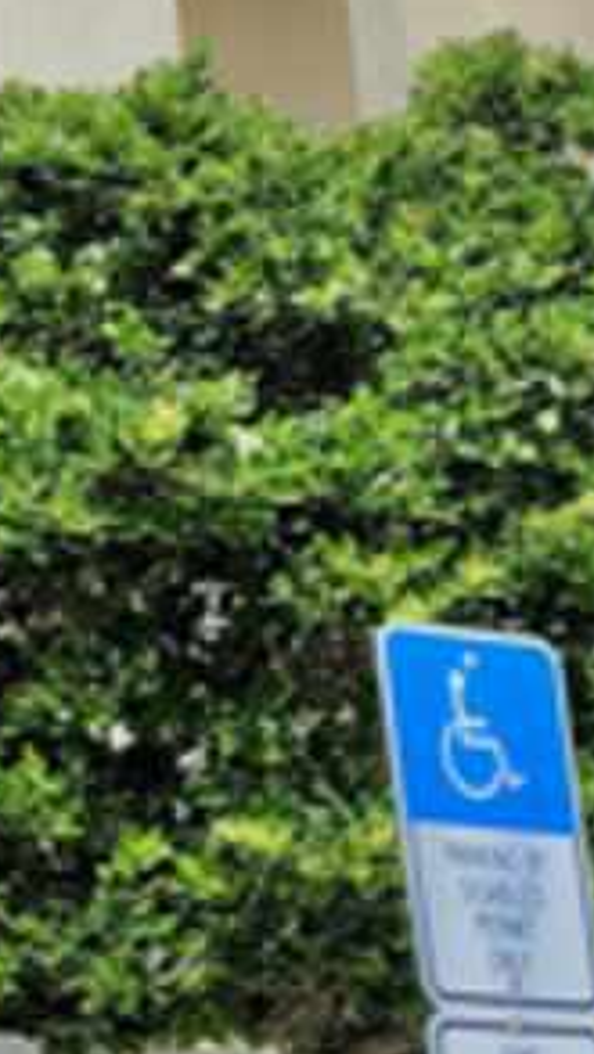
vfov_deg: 17.6
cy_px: 1014
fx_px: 3329
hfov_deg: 7.8
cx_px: -1552
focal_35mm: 119
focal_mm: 7
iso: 20
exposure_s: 1/1542
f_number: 1.8
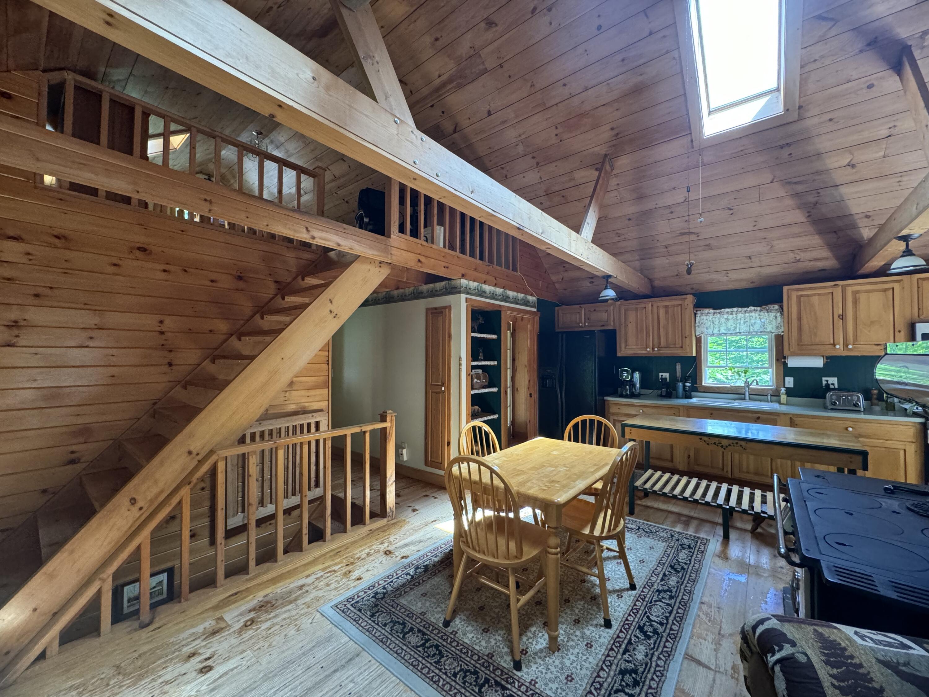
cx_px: 464
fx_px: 376
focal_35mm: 14
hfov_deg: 102.1
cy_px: 348
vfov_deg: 85.7
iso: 500
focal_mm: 2.22
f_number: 2.2
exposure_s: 1/60
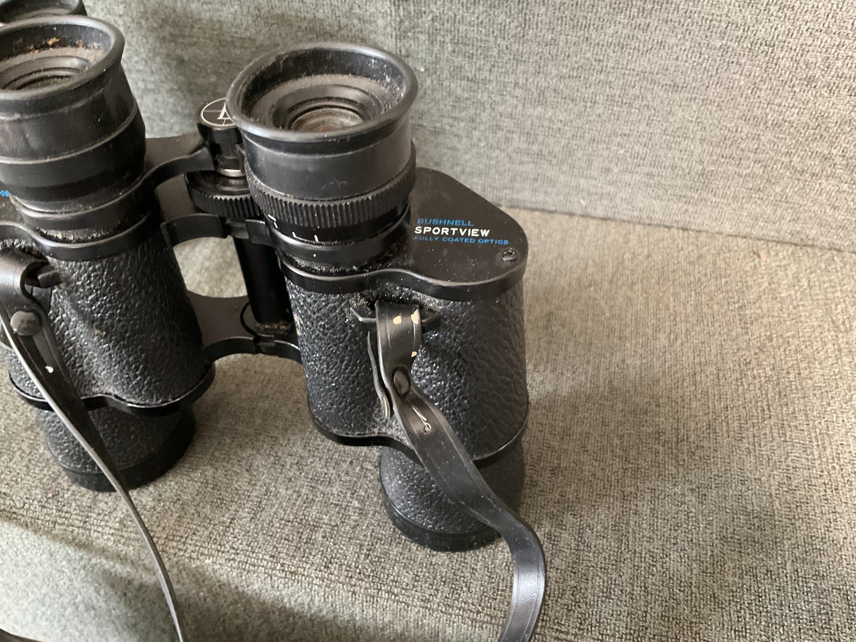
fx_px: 717
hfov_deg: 61.7
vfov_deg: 48.2
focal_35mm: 29
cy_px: 321
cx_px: 428
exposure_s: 1/30
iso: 400
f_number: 1.8
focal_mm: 3
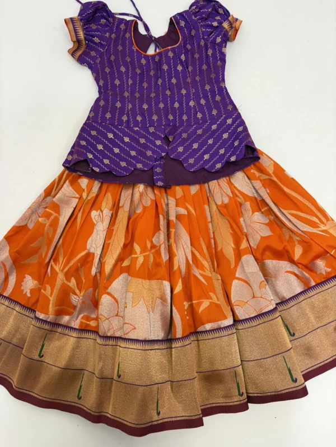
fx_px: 336
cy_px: 224
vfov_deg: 67.3
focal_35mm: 26
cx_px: 168
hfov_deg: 53.1
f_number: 1.6
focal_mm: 6
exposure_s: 1/100
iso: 50
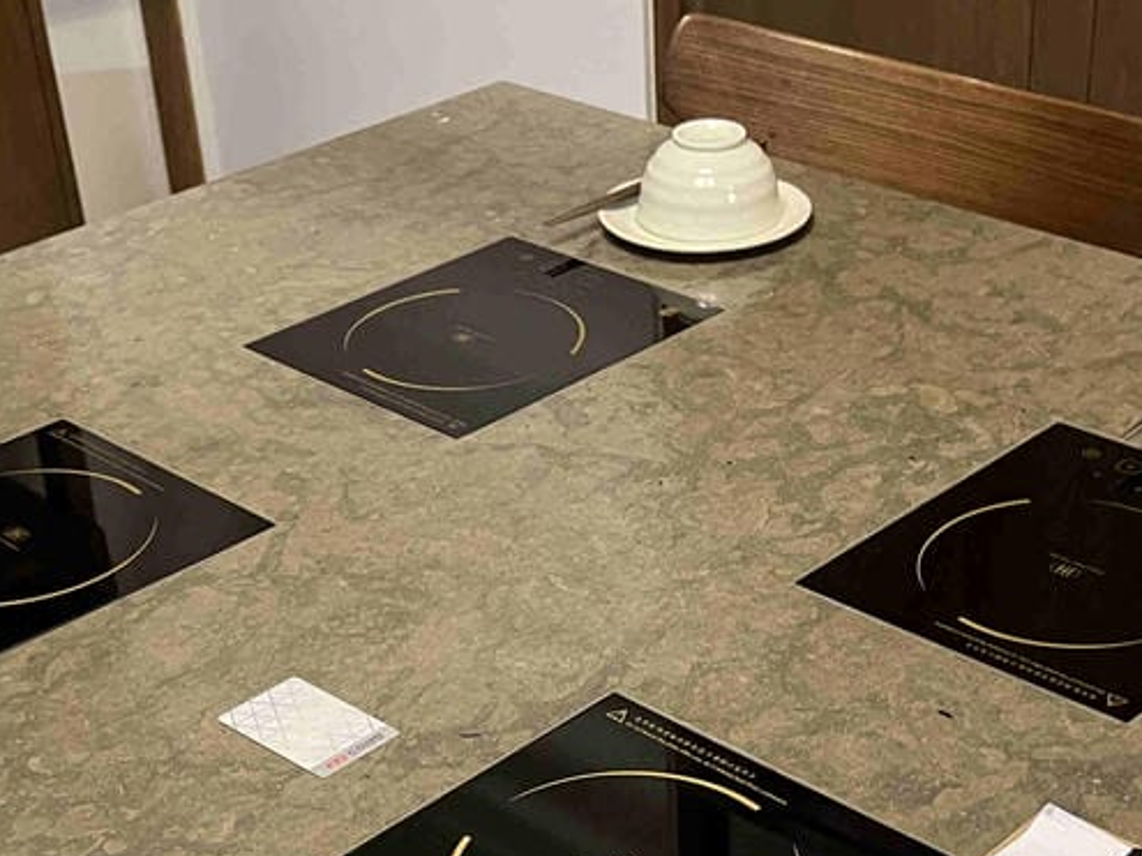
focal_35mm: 63
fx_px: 2078
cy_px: 817
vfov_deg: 22.5
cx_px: 662
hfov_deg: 30.7
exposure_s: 1/60
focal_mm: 5.7
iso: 320
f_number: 1.5
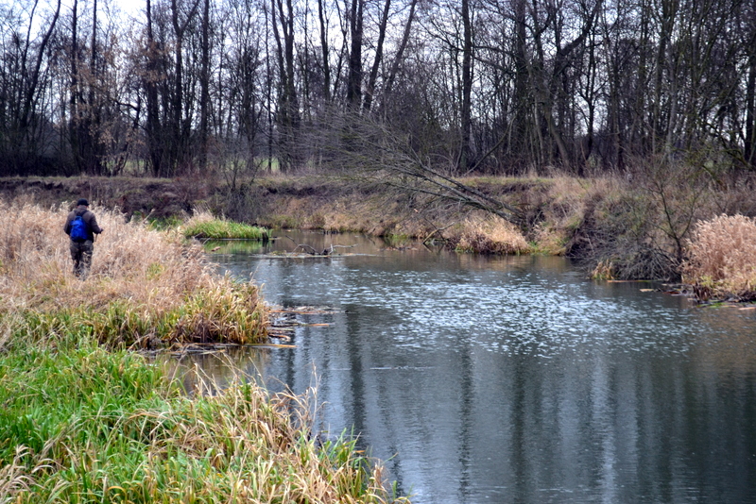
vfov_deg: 16.6
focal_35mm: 82
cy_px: 252
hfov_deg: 24.6
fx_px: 1733
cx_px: 378
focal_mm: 55
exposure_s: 1/50
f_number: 5.6
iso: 800
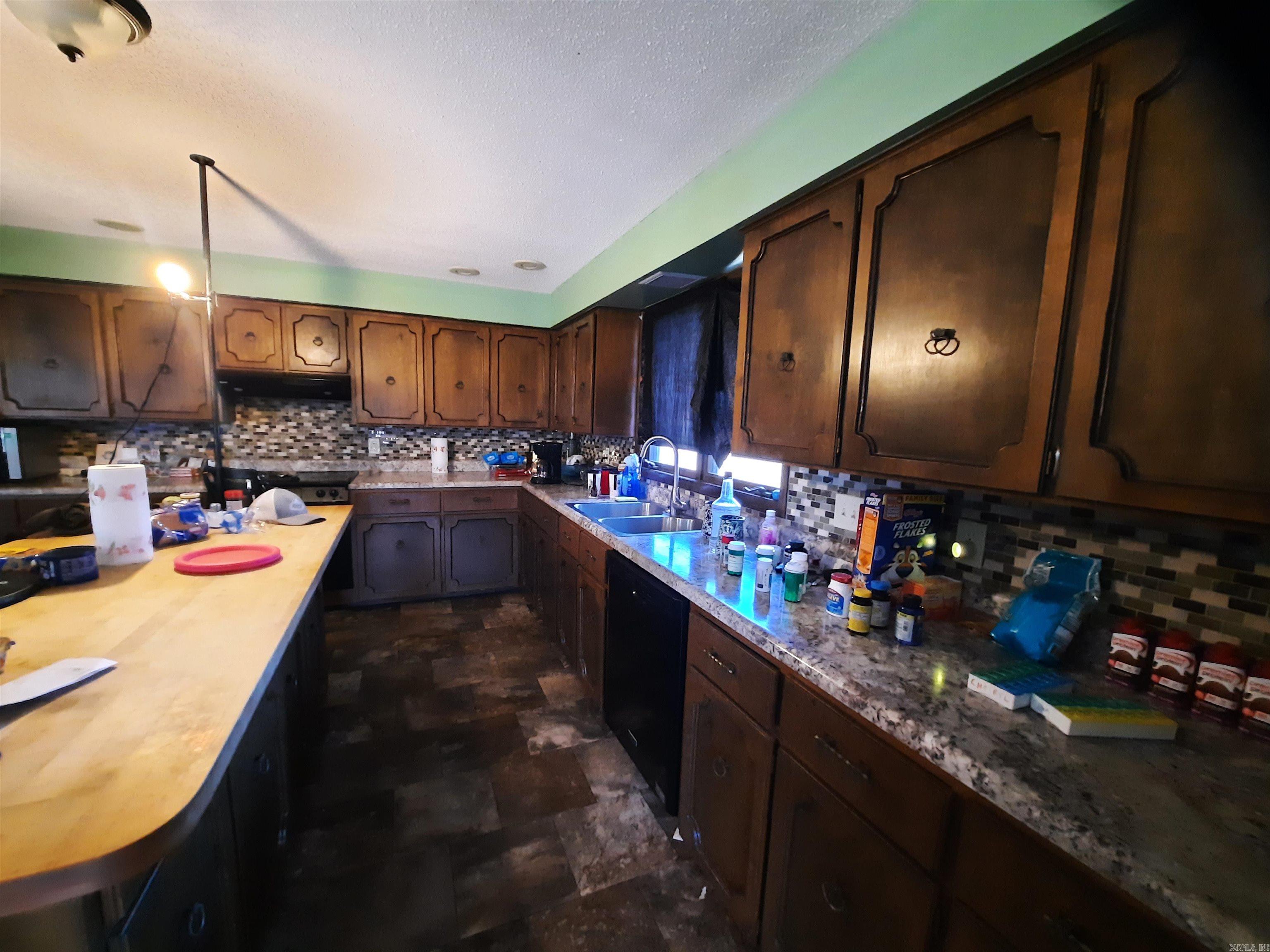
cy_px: 476
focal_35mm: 13
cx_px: 635
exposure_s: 1/24
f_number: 2.2
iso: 500
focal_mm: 1.74
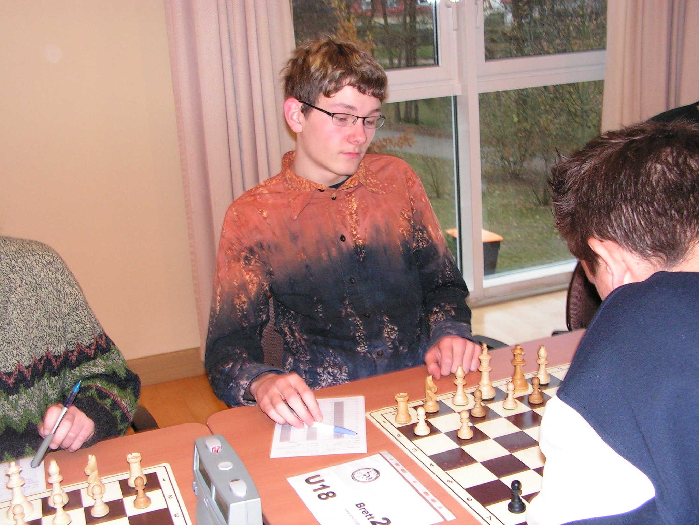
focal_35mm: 44
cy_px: 262
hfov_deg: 42.9
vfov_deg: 32.9
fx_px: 888
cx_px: 350
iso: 200
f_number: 3.2
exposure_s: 1/40
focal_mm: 7.4
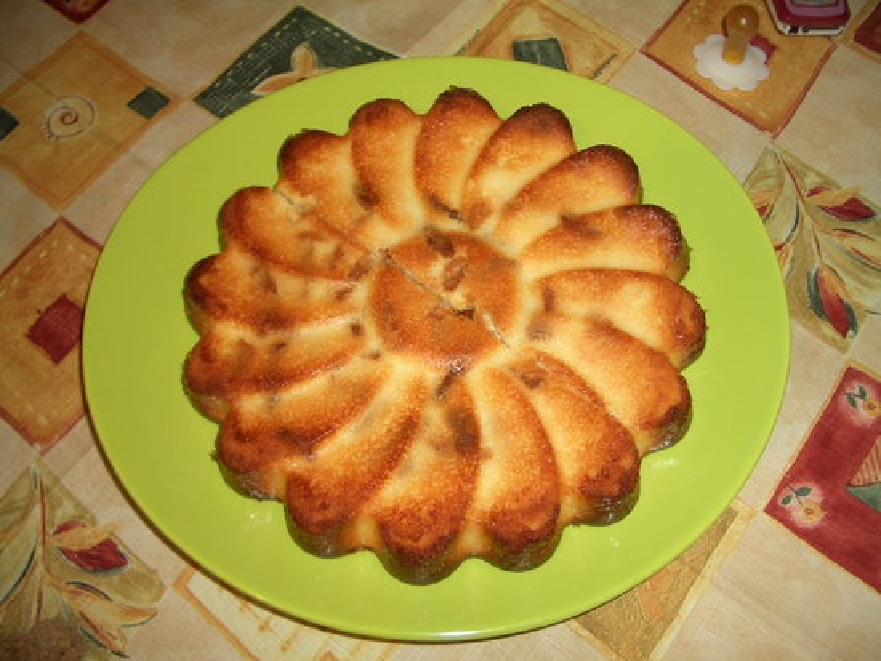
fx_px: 891
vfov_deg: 40.7
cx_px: 440
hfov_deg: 52.6
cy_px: 330
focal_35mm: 35
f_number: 2.6
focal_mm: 5.8
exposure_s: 1/60
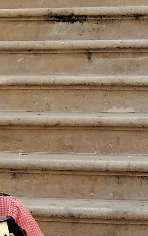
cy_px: 209
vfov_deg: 8.9
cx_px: -161
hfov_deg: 5.5
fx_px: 1516
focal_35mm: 235
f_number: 3.6
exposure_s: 1/500
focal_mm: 32.9
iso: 100
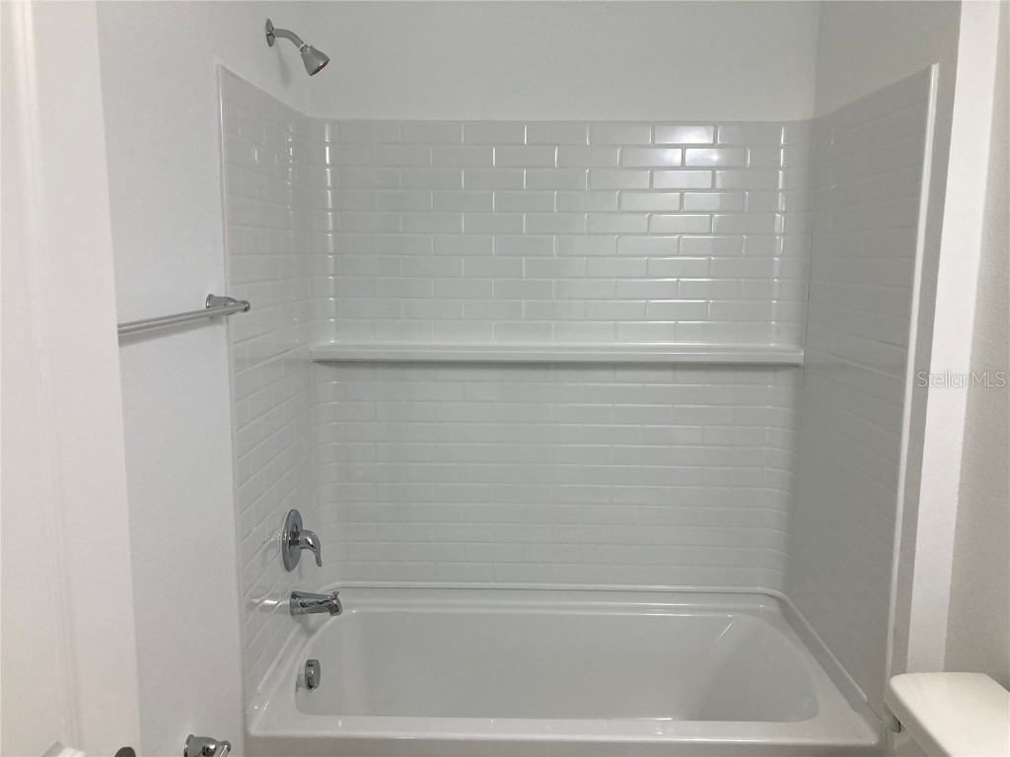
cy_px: 378
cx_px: 505
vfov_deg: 49.7
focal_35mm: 28
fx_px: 817
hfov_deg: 63.4
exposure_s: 1/120
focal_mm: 3.99
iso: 80
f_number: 1.8
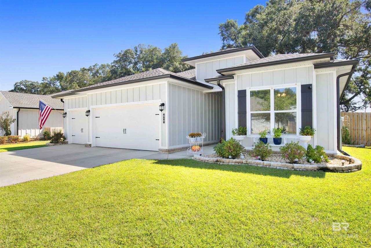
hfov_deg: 78.6
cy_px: 124
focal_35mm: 22
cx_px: 186
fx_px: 227
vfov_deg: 57.2
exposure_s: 1/125
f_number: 11
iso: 200
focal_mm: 22
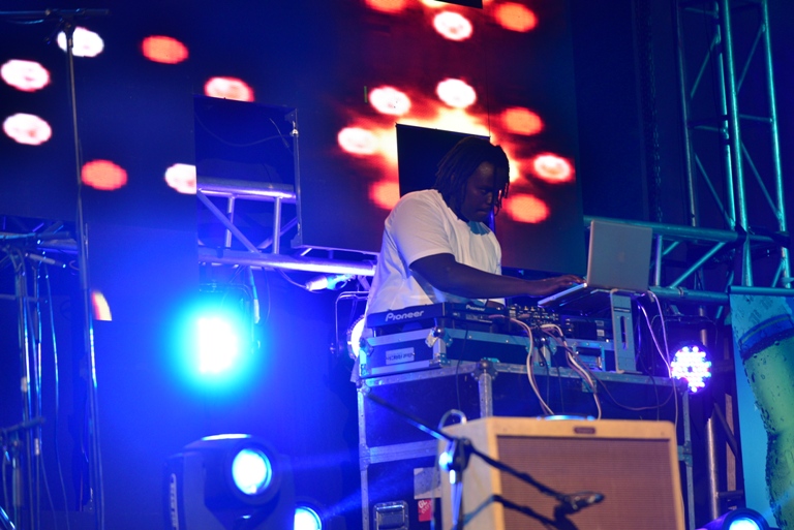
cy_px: 265
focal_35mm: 160
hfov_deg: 12.8
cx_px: 397
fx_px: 3531
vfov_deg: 8.6
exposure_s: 1/80
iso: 800
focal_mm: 160
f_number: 4
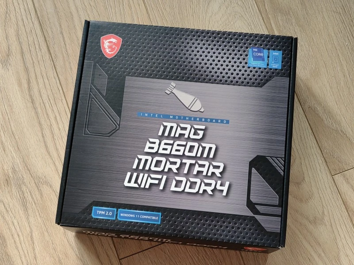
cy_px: 132
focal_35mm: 41
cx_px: 177
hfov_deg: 45.8
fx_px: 419
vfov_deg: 35.1
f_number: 1.8
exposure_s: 1/33.3
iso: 250
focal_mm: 5.54
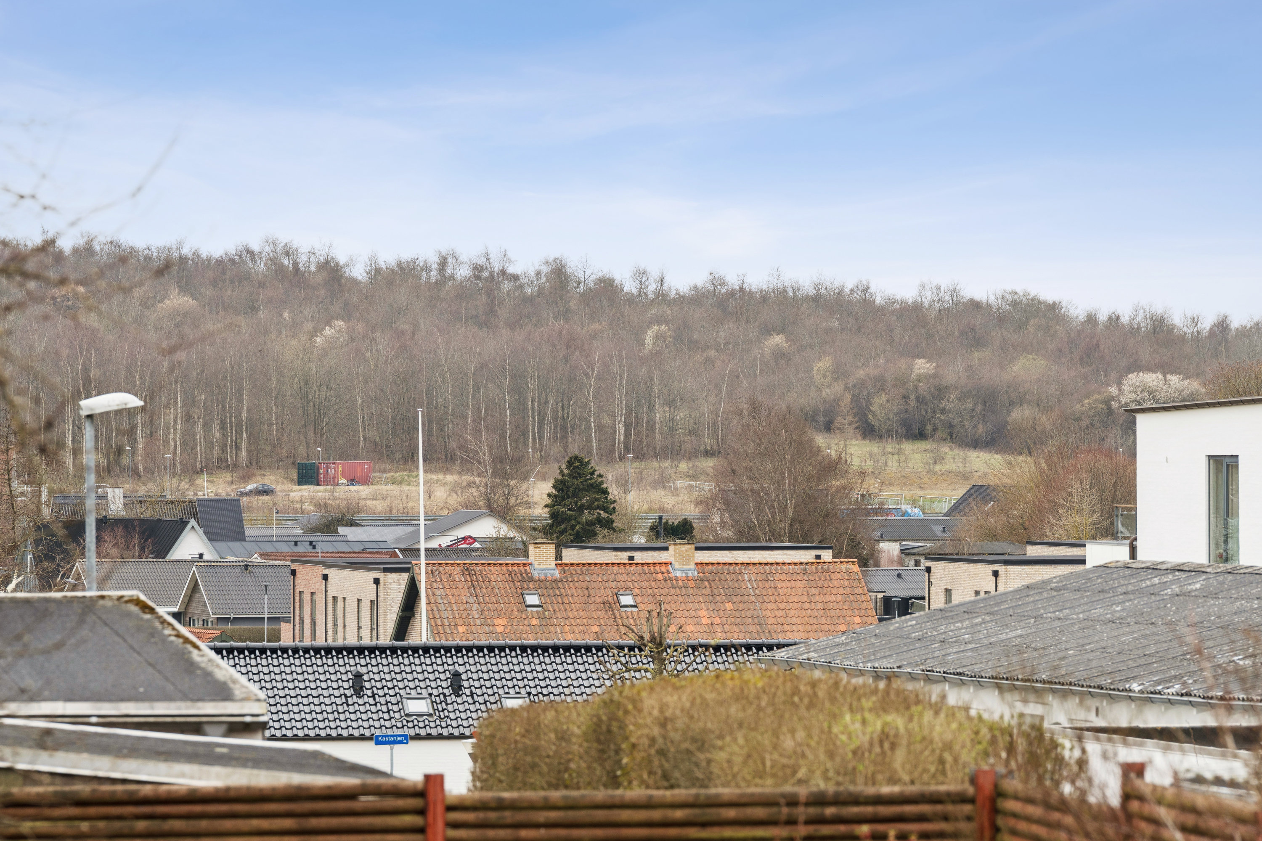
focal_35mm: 200
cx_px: 631
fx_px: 7011
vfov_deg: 6.9
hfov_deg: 10.3
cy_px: 420
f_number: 8
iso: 400
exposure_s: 1/250
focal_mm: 200
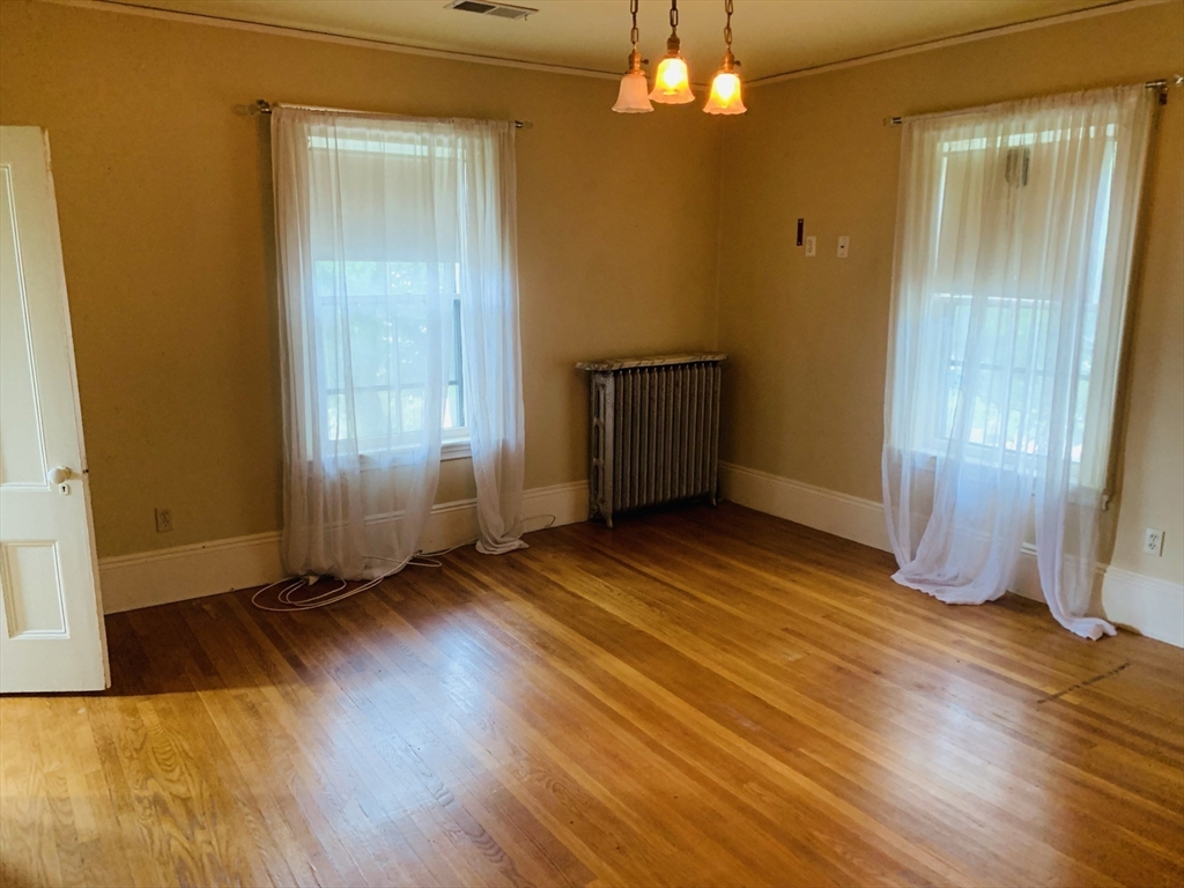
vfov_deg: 53.1
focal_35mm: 26
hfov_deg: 67.3
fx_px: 889
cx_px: 592
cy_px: 444
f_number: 1.8
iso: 320
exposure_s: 1/40
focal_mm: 4.25
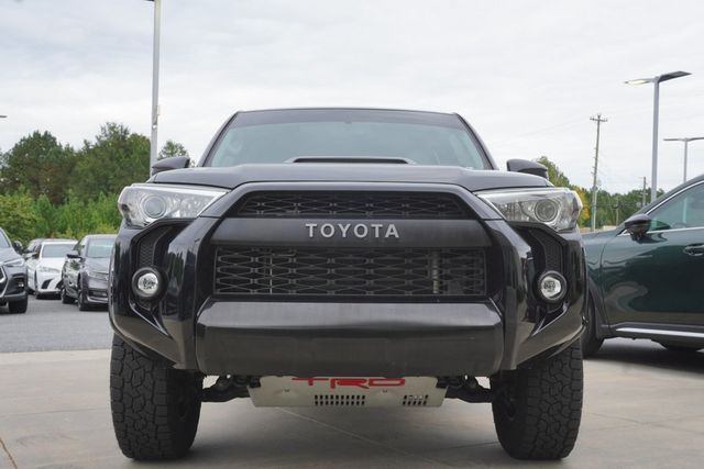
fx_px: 792
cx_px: 352
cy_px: 234
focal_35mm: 40
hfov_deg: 47.9
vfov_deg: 33.0
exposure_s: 1/60
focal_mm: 27
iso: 160
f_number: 13
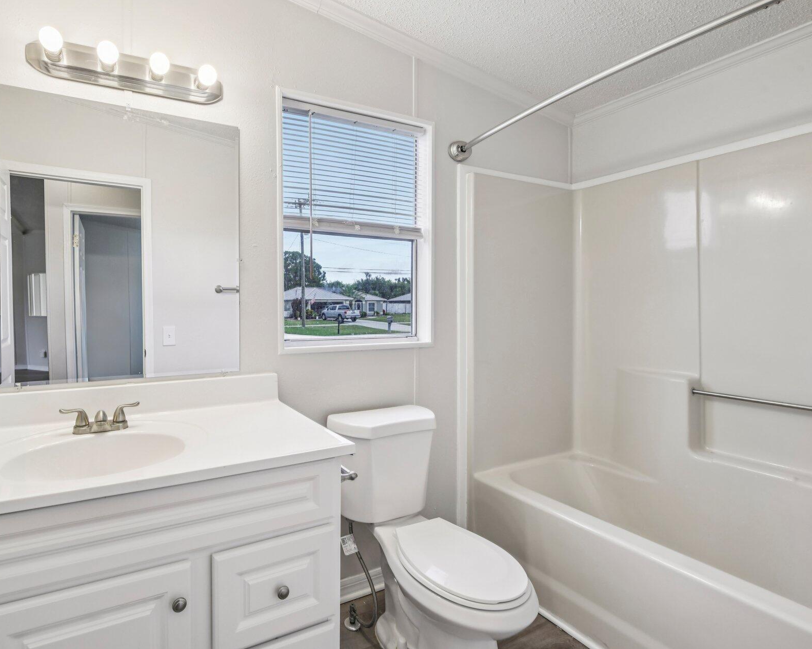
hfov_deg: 87.3
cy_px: 316
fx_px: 408
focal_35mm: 17
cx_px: 289
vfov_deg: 76.9
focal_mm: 14
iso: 400
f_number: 8
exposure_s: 1/40
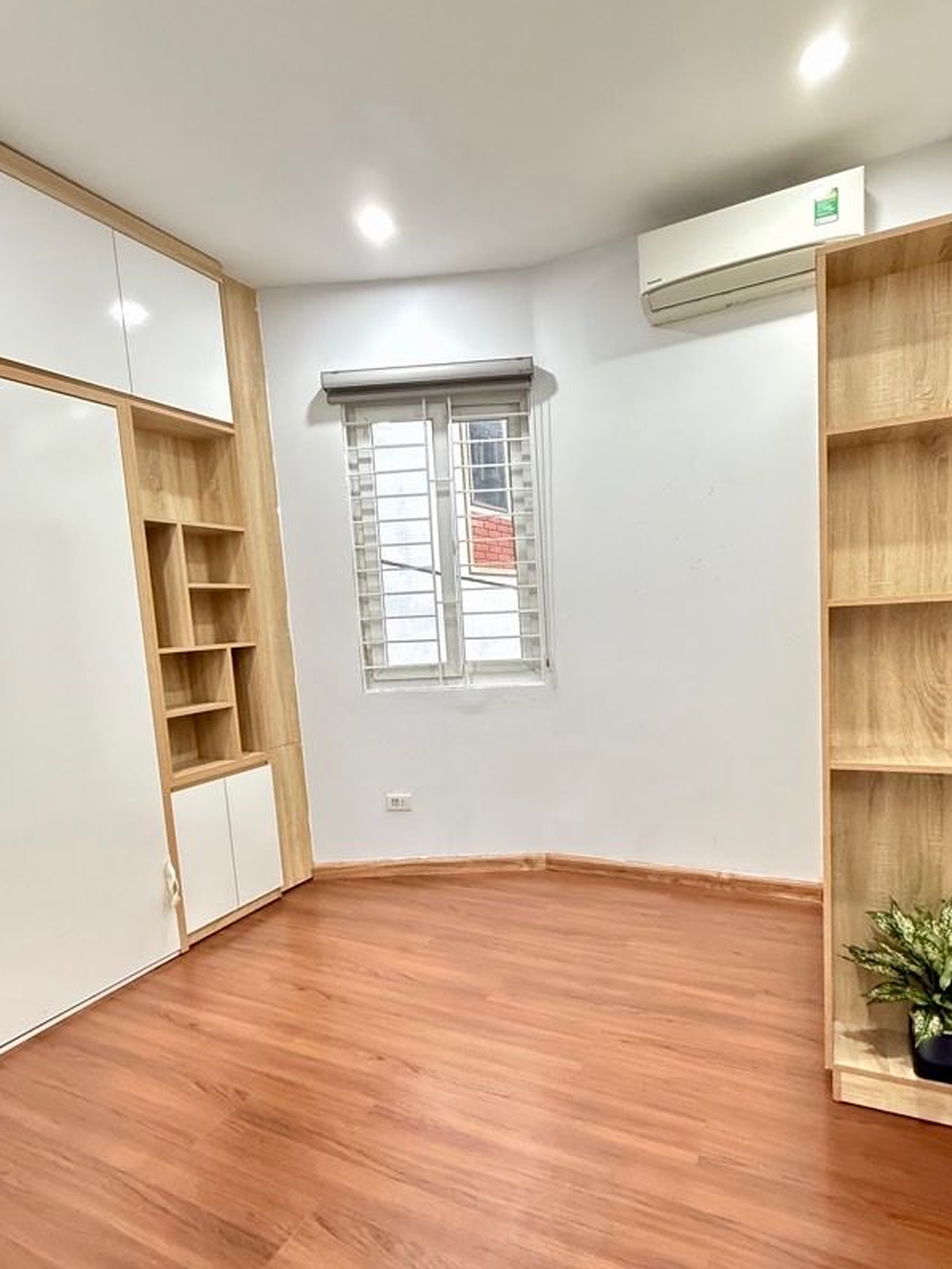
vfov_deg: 87.6
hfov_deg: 71.3
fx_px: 660
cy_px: 684
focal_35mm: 18
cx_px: 533
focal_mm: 2.22
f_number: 2.2
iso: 1000
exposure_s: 1/50
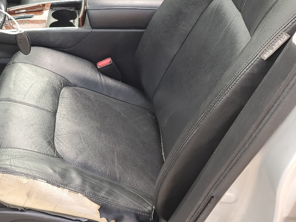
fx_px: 419
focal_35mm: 49
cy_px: 56
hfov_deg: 36.1
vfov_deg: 29.2
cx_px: 20
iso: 50
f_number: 1.5
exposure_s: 1/164
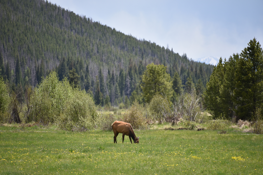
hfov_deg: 6.9
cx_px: 132
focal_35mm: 300
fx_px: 2192
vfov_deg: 4.6
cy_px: 88
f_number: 5.6
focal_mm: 300
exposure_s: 1/640
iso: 200
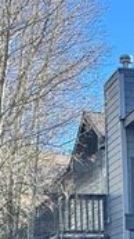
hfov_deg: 7.6
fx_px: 956
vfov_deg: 14.0
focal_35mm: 151
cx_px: 303
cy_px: 242
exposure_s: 1/1339
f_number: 1.78
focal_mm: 6.76
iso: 64
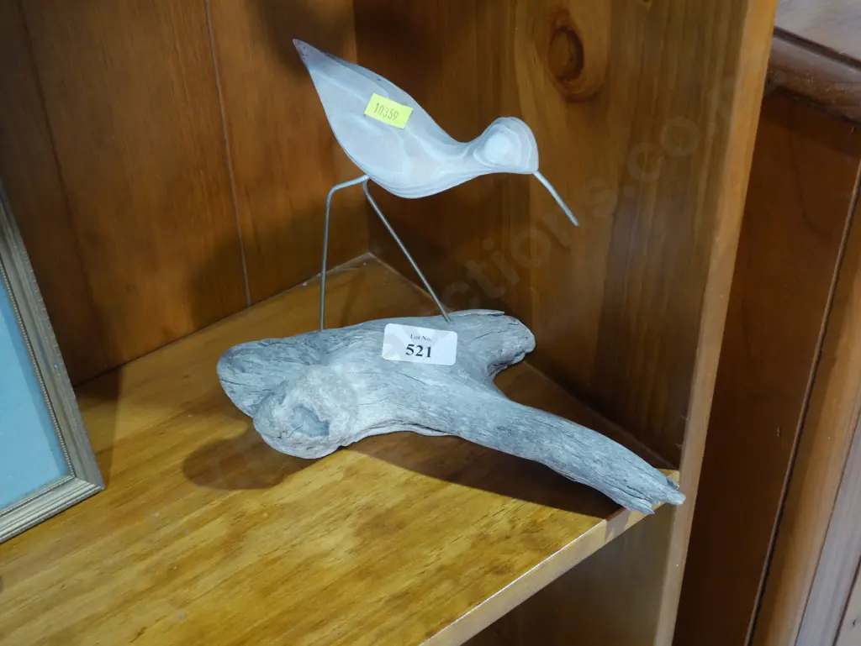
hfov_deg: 39.6
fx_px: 1194
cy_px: 323
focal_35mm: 48
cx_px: 430
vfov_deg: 30.3
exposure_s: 1/60
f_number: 5.2
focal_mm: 24
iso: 1250
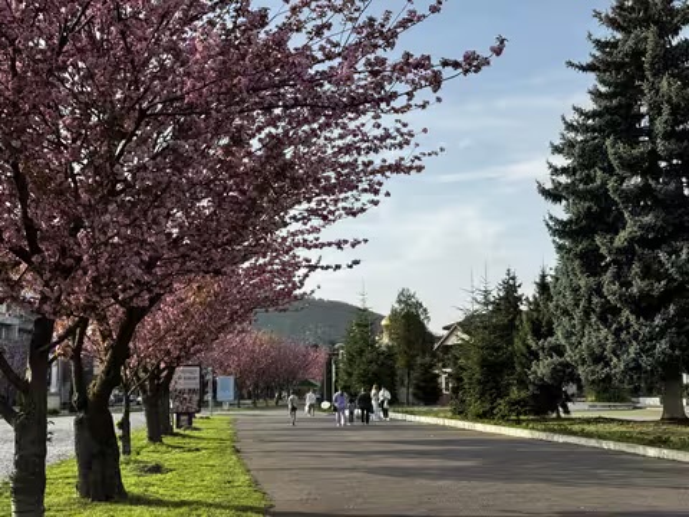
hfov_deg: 39.7
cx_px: 344
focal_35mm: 48
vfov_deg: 30.3
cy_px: 258
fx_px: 955
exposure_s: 1/2252
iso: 64
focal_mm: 6.76
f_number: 1.78
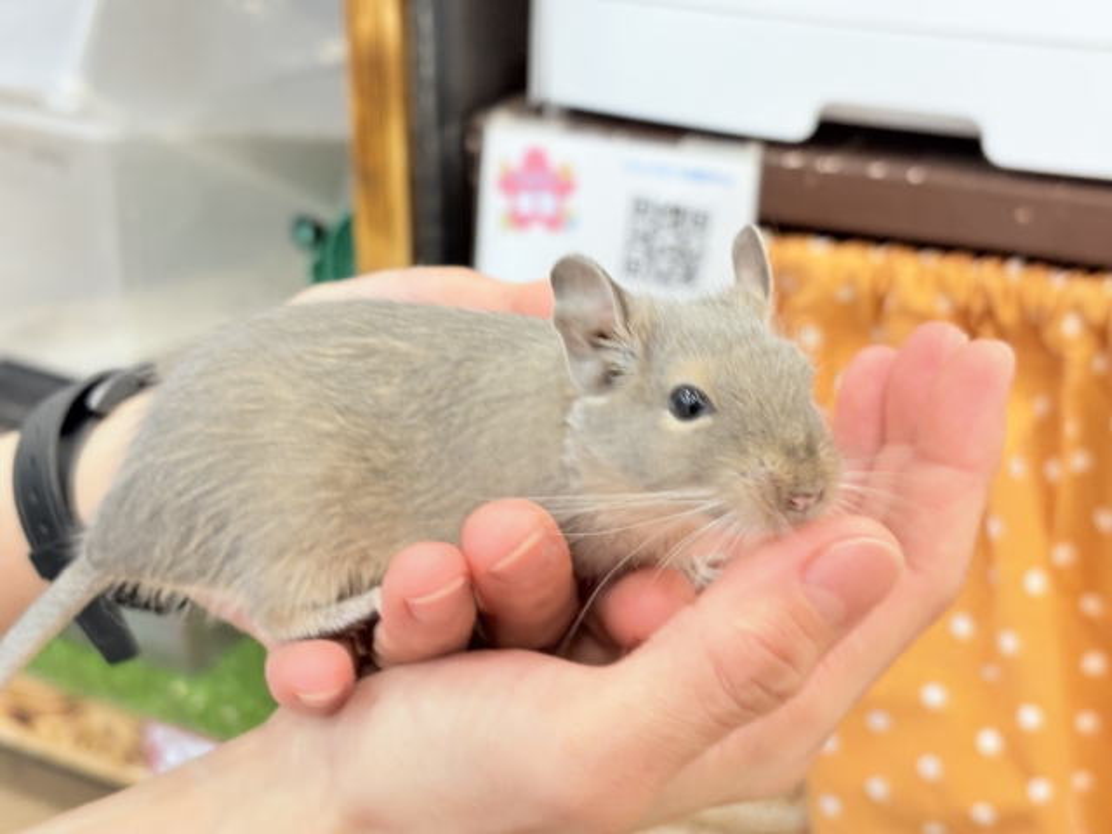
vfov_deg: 28.0
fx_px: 1670
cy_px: 417
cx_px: 556
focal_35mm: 52
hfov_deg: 36.8
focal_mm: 5.96
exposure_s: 1/50
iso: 100
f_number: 1.6
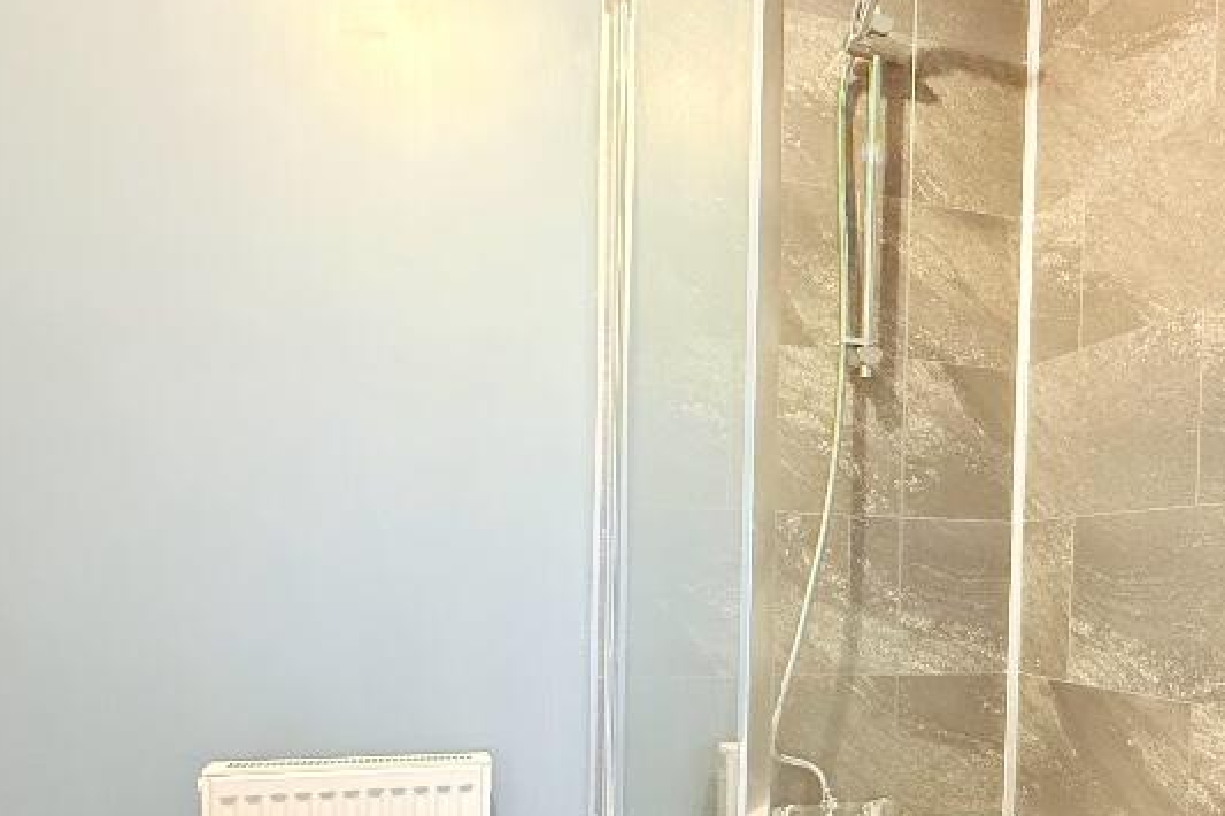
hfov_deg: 64.6
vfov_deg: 45.0
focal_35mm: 28
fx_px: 952
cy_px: 602
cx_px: 763
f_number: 2.2
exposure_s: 1/50
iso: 1000
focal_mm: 2.22
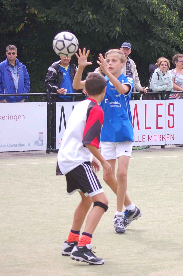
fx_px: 779
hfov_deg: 13.4
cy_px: 138
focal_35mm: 102
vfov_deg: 20.0
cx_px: 92
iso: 320
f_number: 5.6
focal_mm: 68
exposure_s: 1/500
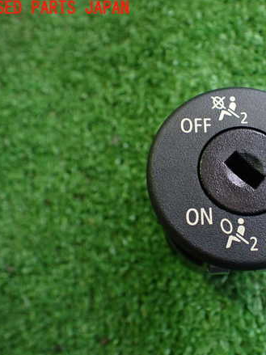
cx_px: 225
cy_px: 180
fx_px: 420
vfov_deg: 45.8
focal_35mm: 41
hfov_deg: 33.7
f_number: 2.3
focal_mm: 5.4
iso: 800
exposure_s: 1/125
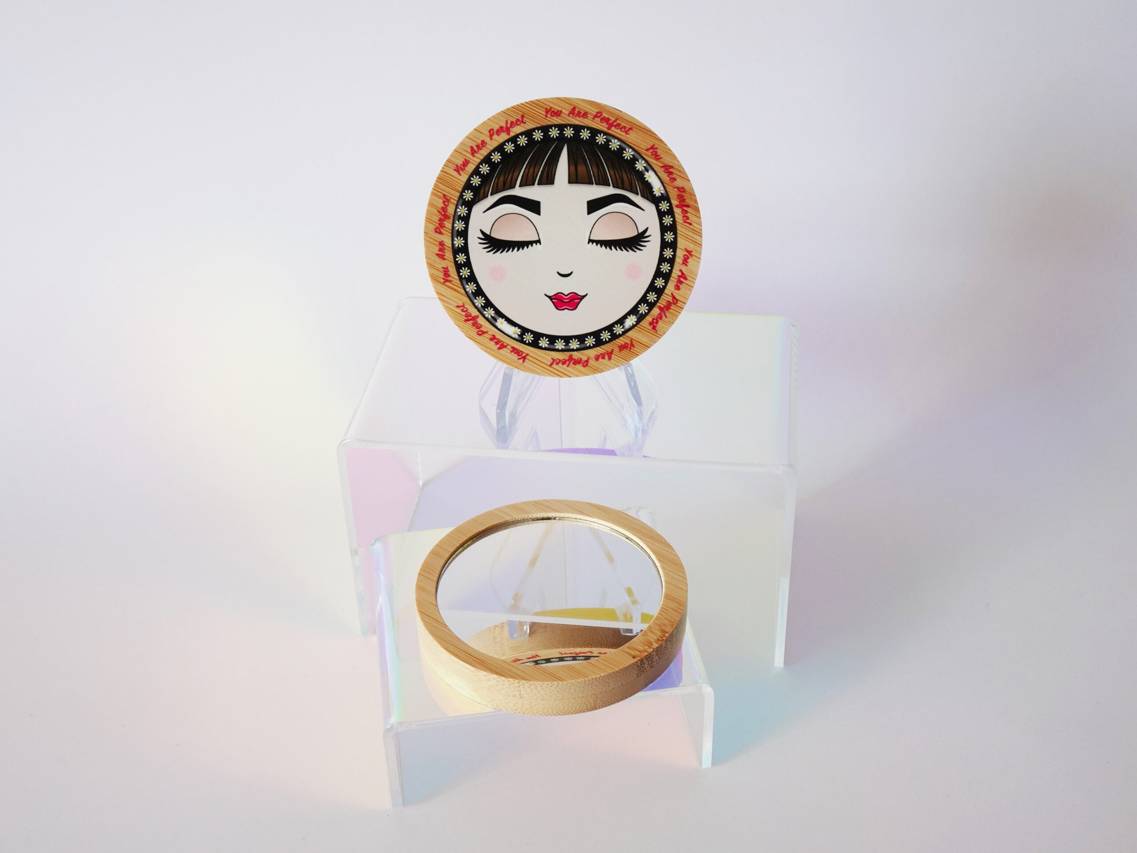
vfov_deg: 32.9
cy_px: 426
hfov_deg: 42.9
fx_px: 1445
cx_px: 568
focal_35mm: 44
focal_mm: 7.29
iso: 80
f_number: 4.5
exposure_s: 1/60
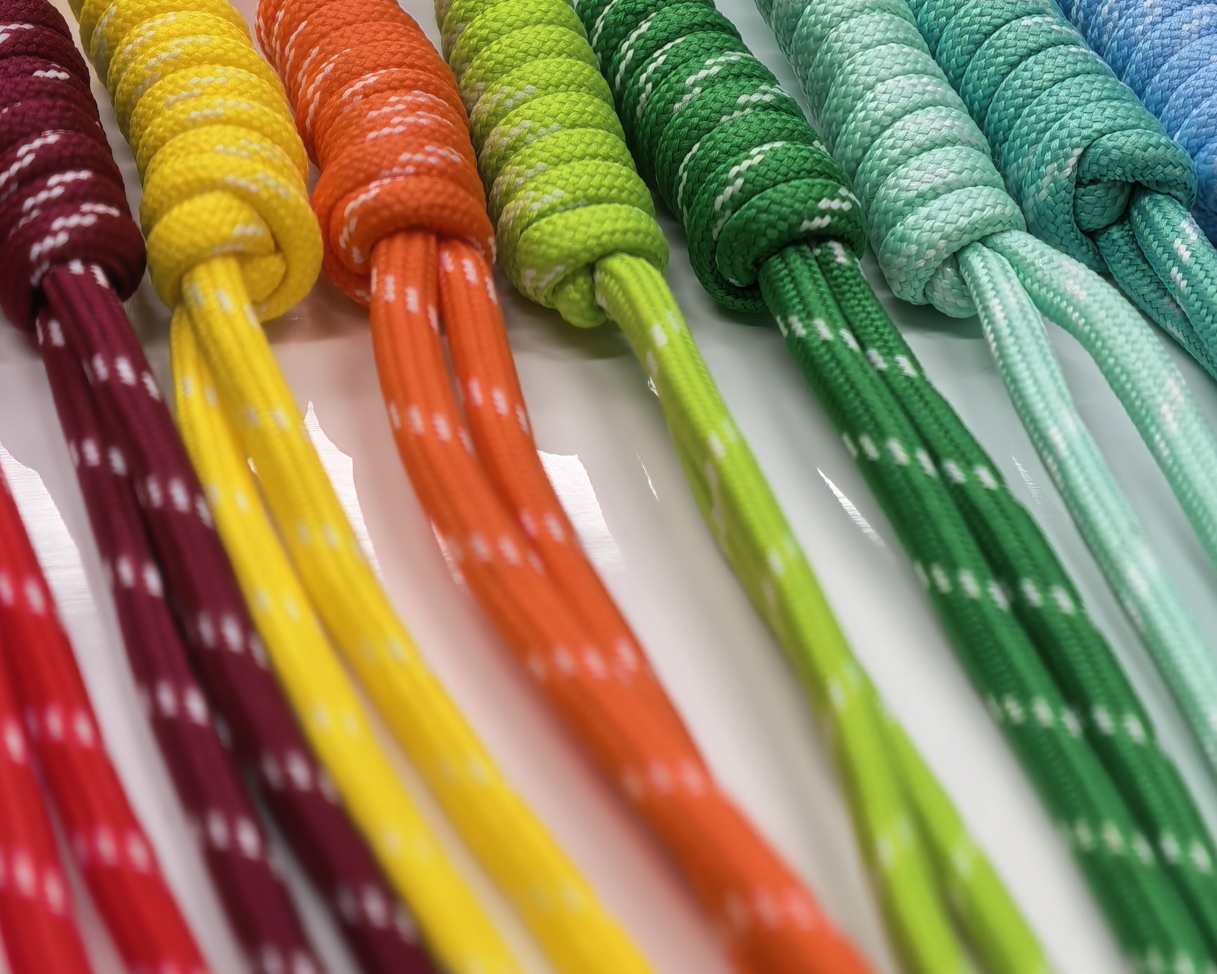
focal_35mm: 116
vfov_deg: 13.3
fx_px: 4178
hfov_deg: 16.6
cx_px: 608
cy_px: 452
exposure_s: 1/106
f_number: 2.4
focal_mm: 24.13
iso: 50
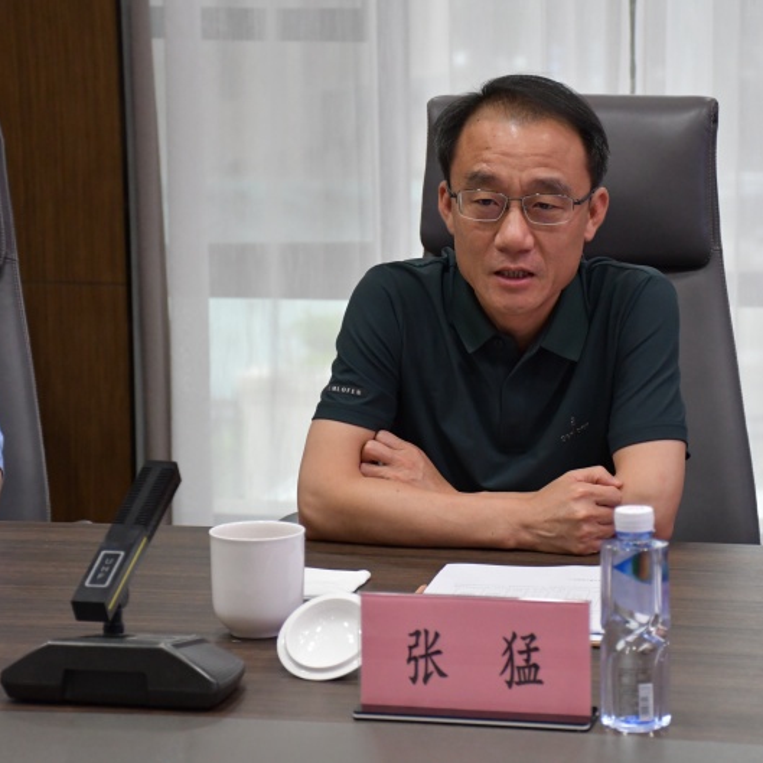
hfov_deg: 16.1
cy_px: 382
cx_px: 496
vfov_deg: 16.1
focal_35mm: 108
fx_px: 2693
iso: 3200
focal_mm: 56
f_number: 4.8
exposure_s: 1/200
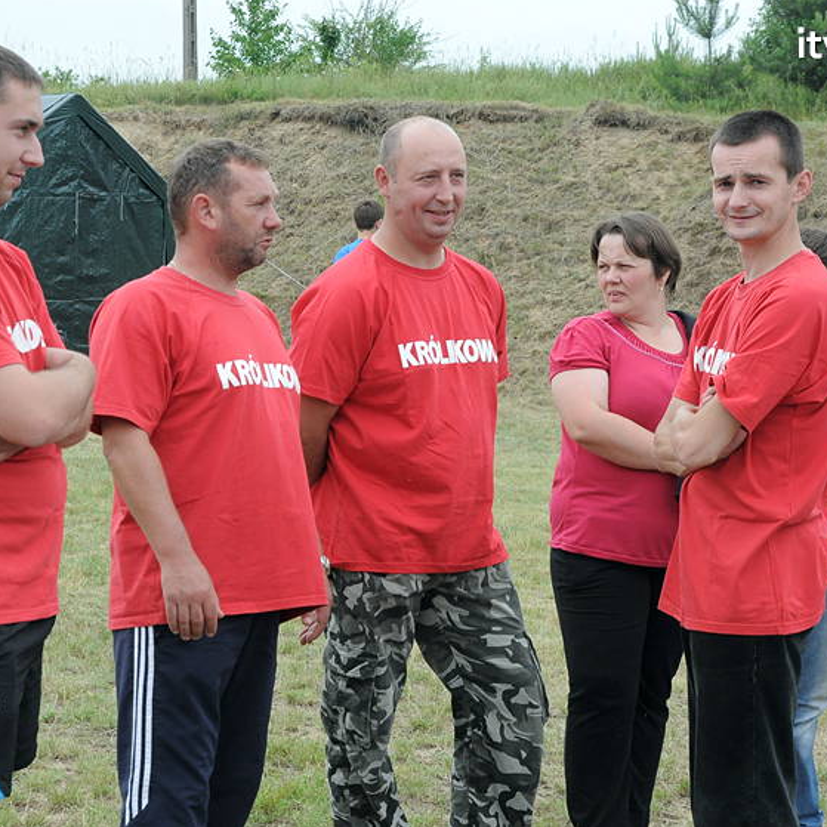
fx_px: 2514
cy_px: 412
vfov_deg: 18.7
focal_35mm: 93
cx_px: 411
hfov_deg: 18.7
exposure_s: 1/500
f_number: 11
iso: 800
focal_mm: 48
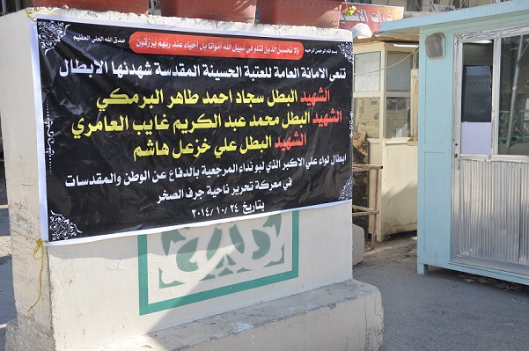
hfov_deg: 43.7
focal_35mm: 45
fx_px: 660
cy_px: 176
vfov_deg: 29.8
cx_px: 264
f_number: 8
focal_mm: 30
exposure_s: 1/250
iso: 200
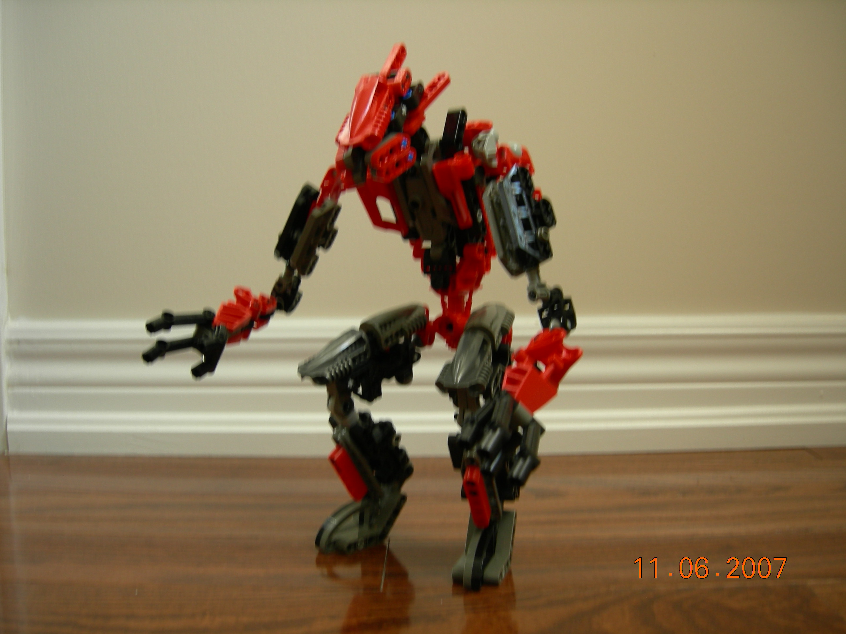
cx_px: 423
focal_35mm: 36
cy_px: 317
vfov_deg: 39.7
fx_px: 880
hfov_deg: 51.4
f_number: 2.7
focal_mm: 7.5
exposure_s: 1/30.5
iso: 64
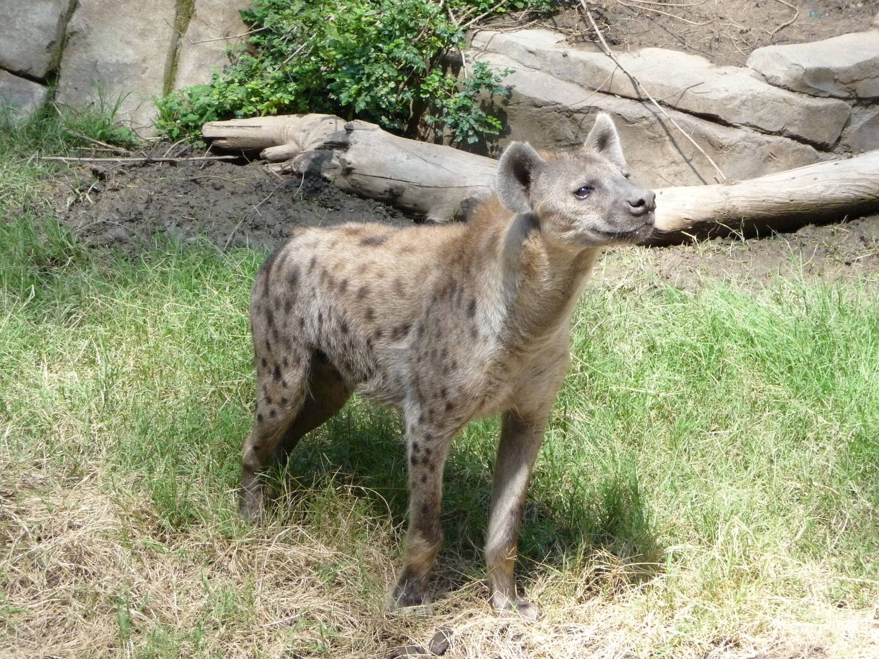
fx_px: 3733
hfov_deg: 13.4
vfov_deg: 10.1
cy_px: 330
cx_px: 440
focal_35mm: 147
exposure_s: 1/500
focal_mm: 25.2
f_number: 4.8
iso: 400
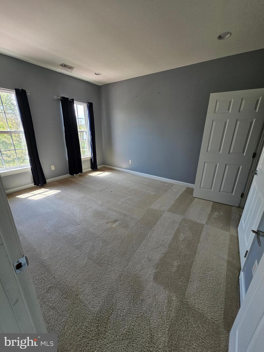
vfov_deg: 106.2
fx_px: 132
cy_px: 176
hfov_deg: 89.9
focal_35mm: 13
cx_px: 132
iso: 40
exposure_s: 1/77.4
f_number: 2.2
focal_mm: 1.74
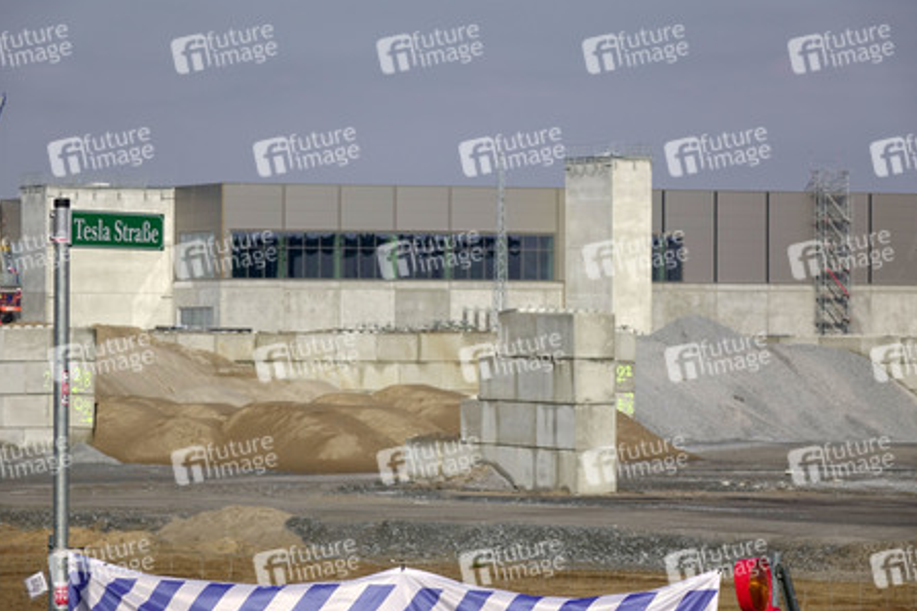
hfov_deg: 10.2
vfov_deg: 6.8
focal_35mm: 202
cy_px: 307
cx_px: 457
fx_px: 5143
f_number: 5.6
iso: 100
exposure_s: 1/125
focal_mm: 73.3
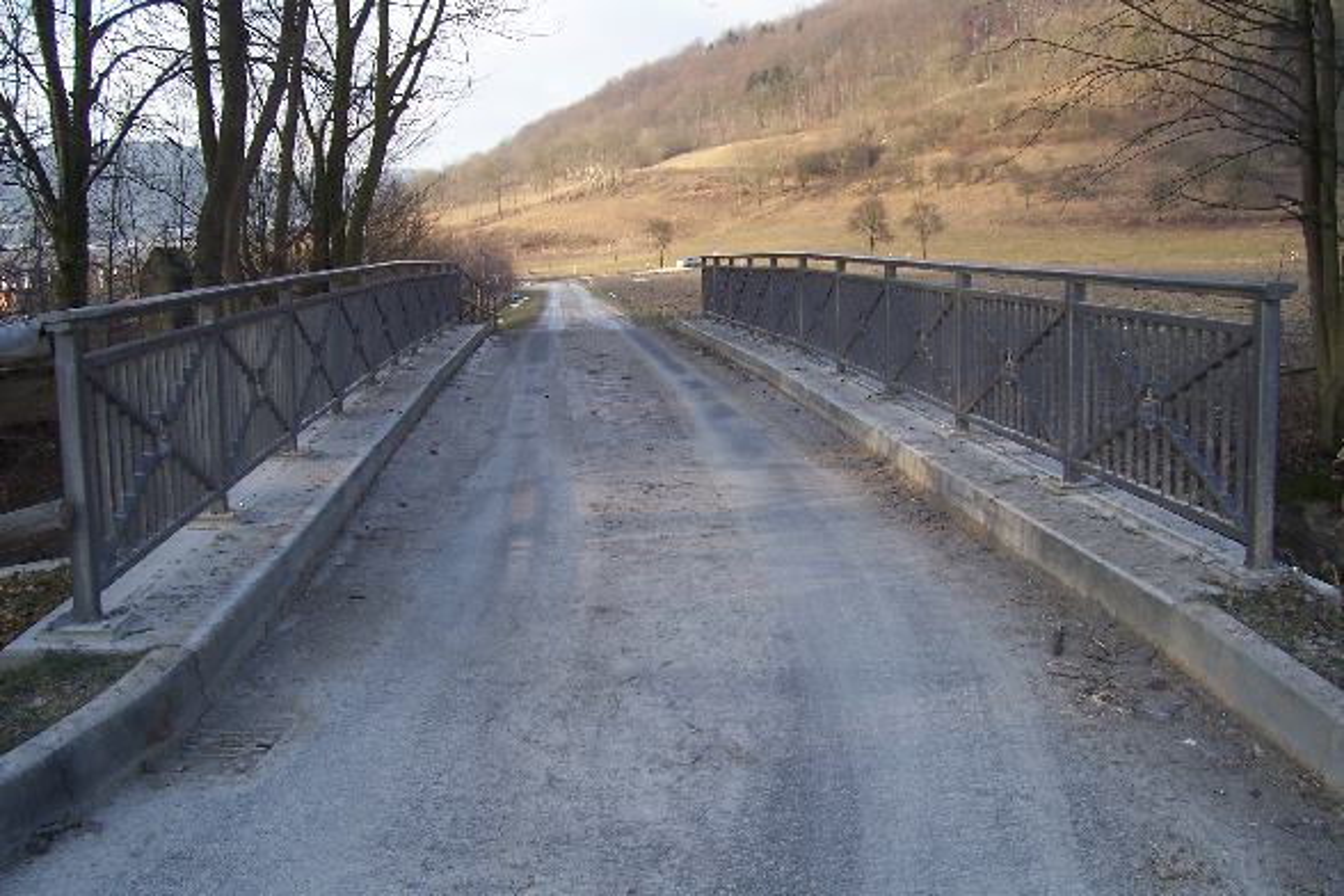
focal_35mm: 34
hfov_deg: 55.8
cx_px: 672
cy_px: 448
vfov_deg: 38.9
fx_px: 1269
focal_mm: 5.6
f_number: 2.7
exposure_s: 1/350
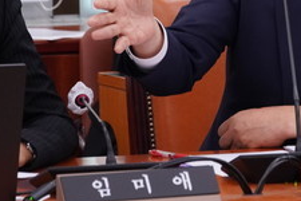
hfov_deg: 6.4
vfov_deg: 4.3
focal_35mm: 320
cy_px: -32
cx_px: 320
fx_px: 2675
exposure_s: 1/125
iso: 1600
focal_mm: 80
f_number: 5.6
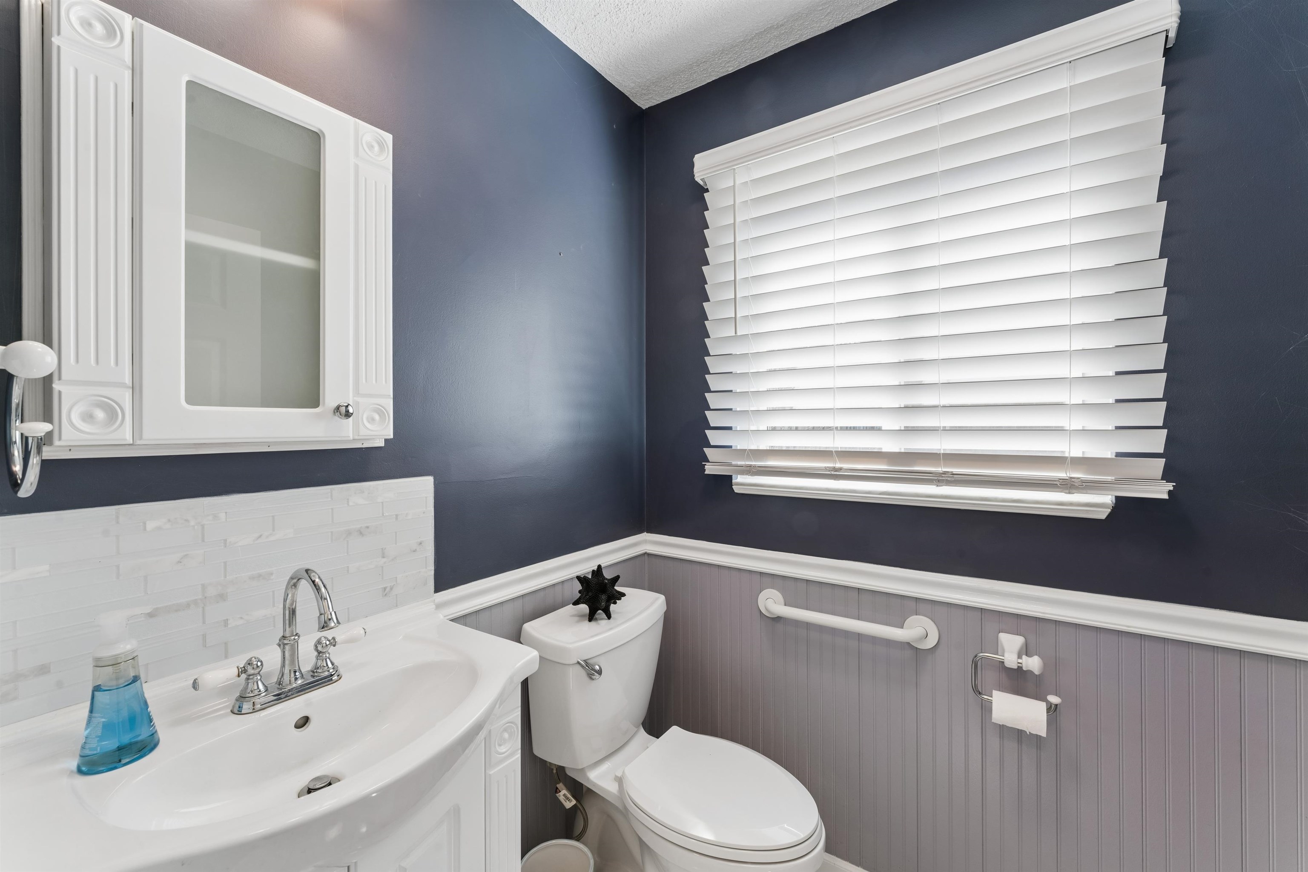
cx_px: 654
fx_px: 530
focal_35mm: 15
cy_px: 436
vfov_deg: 78.8
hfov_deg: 101.9
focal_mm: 14.6
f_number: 13
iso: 400
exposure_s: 1/10
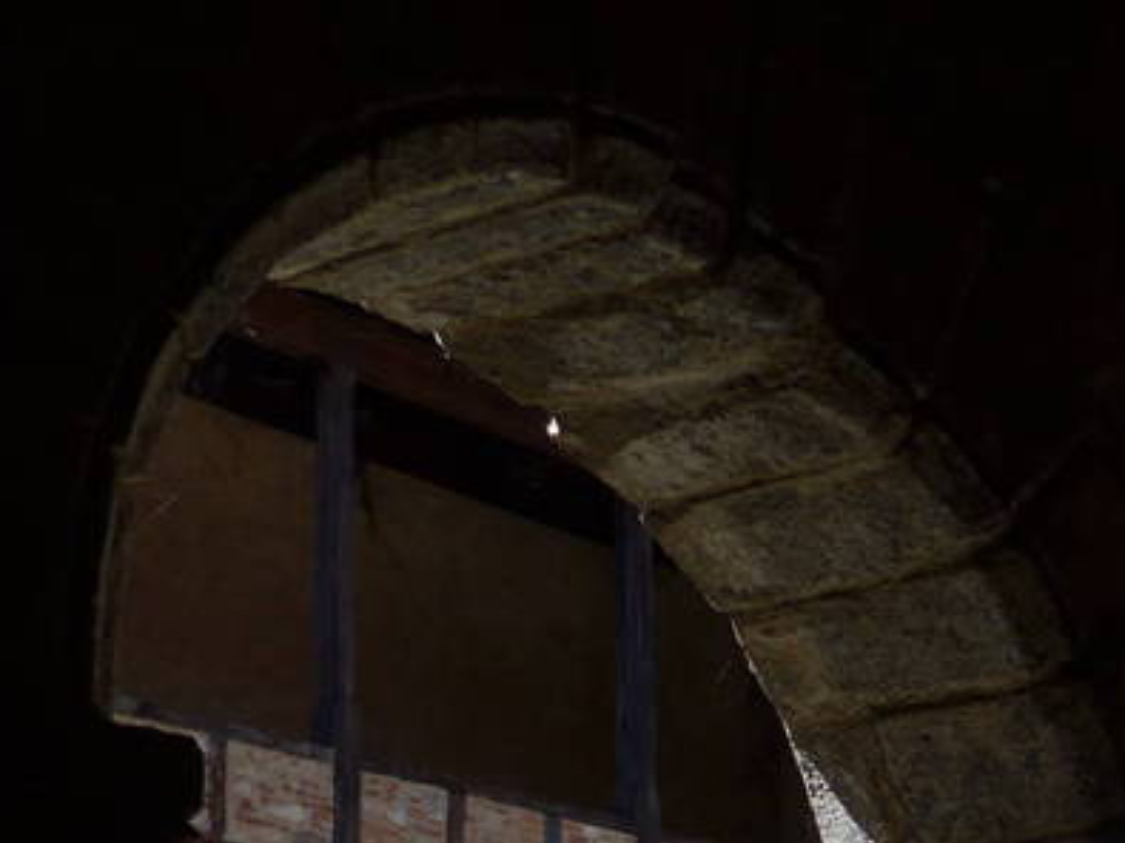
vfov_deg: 14.4
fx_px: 3054
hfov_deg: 19.1
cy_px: 1344
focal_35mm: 94
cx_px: 1527
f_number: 2.8
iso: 80
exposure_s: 1/500
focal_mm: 6
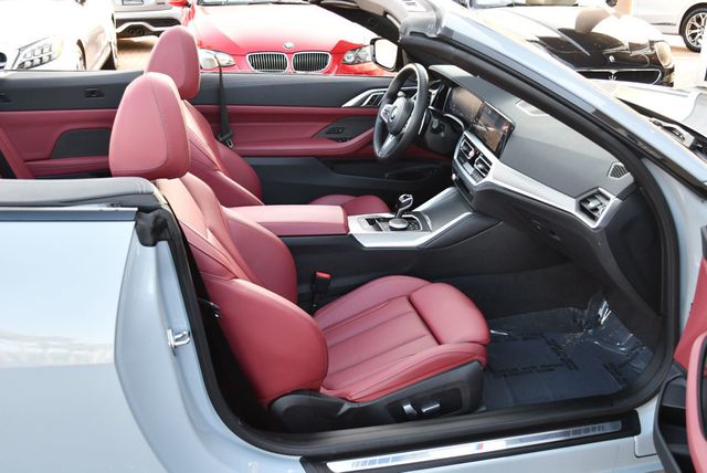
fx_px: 708
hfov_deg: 53.1
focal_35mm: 36
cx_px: 354
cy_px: 236
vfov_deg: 36.9
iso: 450
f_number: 3.5
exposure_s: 1/250
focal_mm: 18
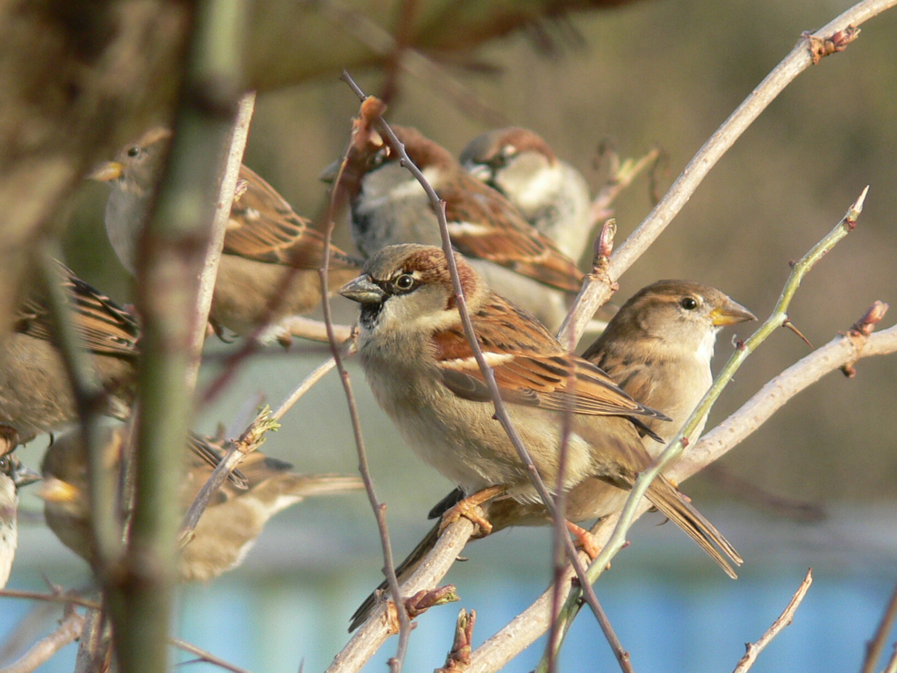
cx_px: 448
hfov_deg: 4.7
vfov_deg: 3.5
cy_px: 336
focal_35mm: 420
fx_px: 10883
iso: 80
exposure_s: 1/125
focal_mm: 88.8
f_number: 5
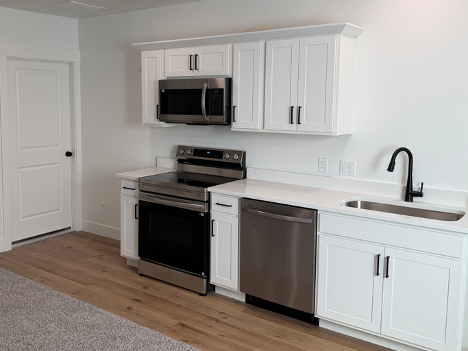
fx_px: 487
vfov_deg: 39.5
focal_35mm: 36
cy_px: 138
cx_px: 161
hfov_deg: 50.6
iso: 64
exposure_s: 1/182
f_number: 1.78
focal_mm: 6.76
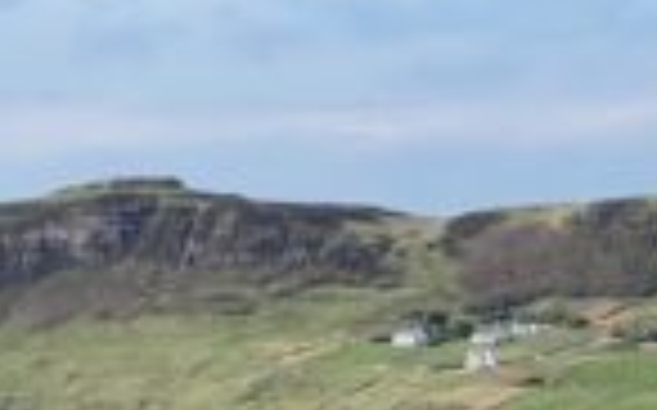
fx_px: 3292
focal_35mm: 184
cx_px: -351
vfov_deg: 6.9
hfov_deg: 10.9
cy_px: 802
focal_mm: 6
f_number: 2
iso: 20
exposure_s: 1/1546
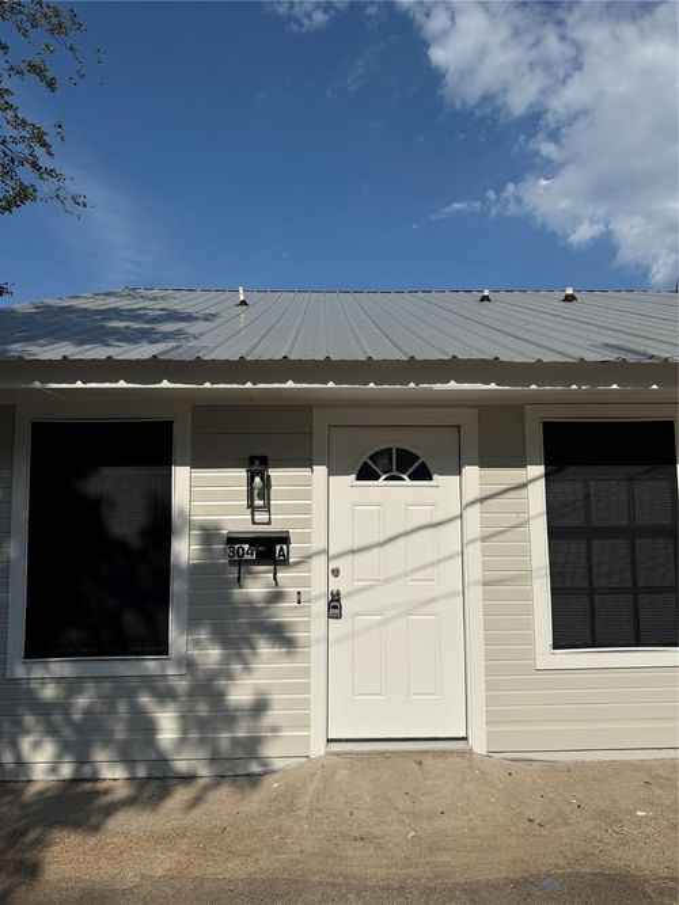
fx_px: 628
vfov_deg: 71.6
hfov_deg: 56.8
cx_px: 340
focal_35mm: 24
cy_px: 452
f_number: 1.78
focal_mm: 6.76
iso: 80
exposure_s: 1/11905
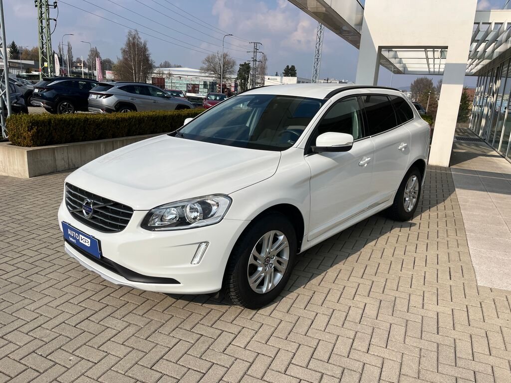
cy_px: 192
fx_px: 384
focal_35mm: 26
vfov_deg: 53.1
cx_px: 256
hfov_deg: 67.3
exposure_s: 1/5848
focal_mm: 5.1
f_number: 1.6
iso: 50
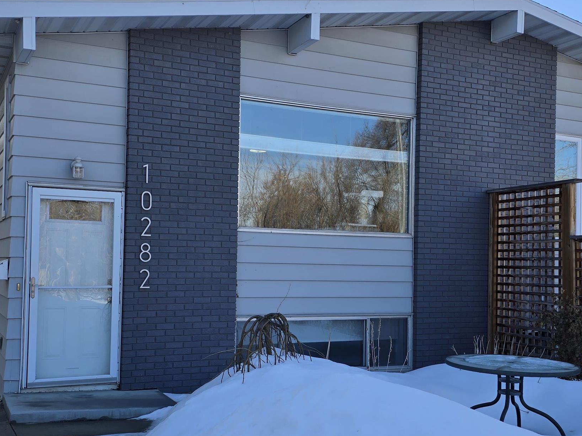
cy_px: 242
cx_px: 279
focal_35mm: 43
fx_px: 723
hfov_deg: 43.8
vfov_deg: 33.6
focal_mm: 6.3
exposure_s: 1/370
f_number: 1.7
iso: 12
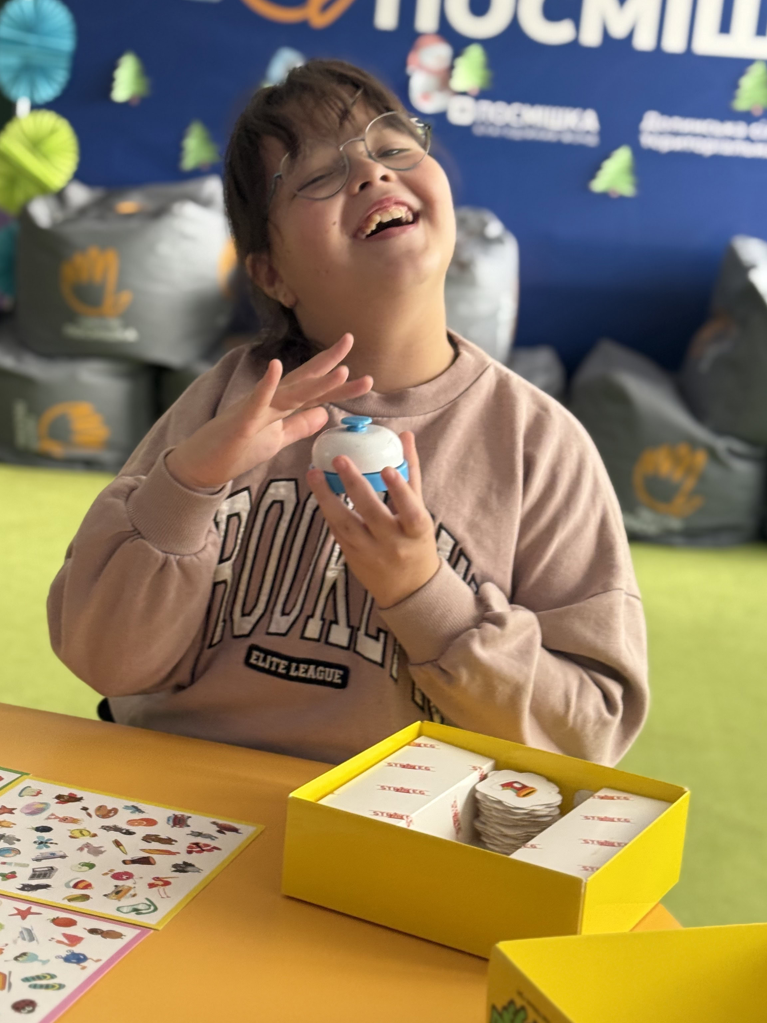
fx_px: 1861
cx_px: 317
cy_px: 421
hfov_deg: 23.3
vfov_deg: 30.7
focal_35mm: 63
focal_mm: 6.8
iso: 125
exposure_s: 1/60
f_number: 1.8
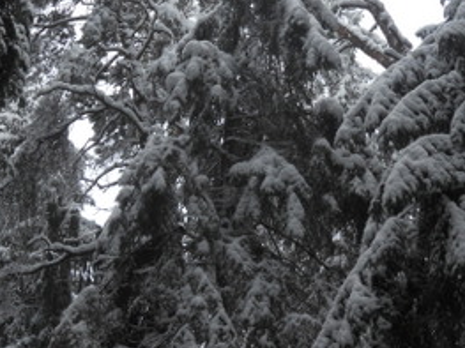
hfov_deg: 23.3
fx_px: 1128
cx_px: 267
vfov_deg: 17.4
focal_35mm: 84
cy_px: 62
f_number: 4.3
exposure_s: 1/100
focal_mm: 8.2
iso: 80
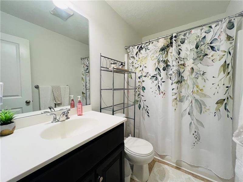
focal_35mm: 13
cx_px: 122
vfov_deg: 89.9
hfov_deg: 106.2
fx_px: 91
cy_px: 91
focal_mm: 1.57
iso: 125
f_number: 1.8
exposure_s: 1/120
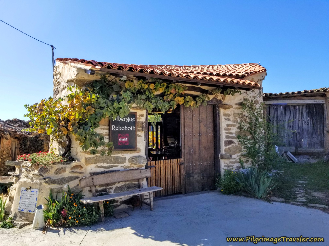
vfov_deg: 53.1
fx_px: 247
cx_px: 164
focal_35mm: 26
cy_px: 123
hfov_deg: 67.3
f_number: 1.7
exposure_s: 1/1736
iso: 50
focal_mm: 4.3
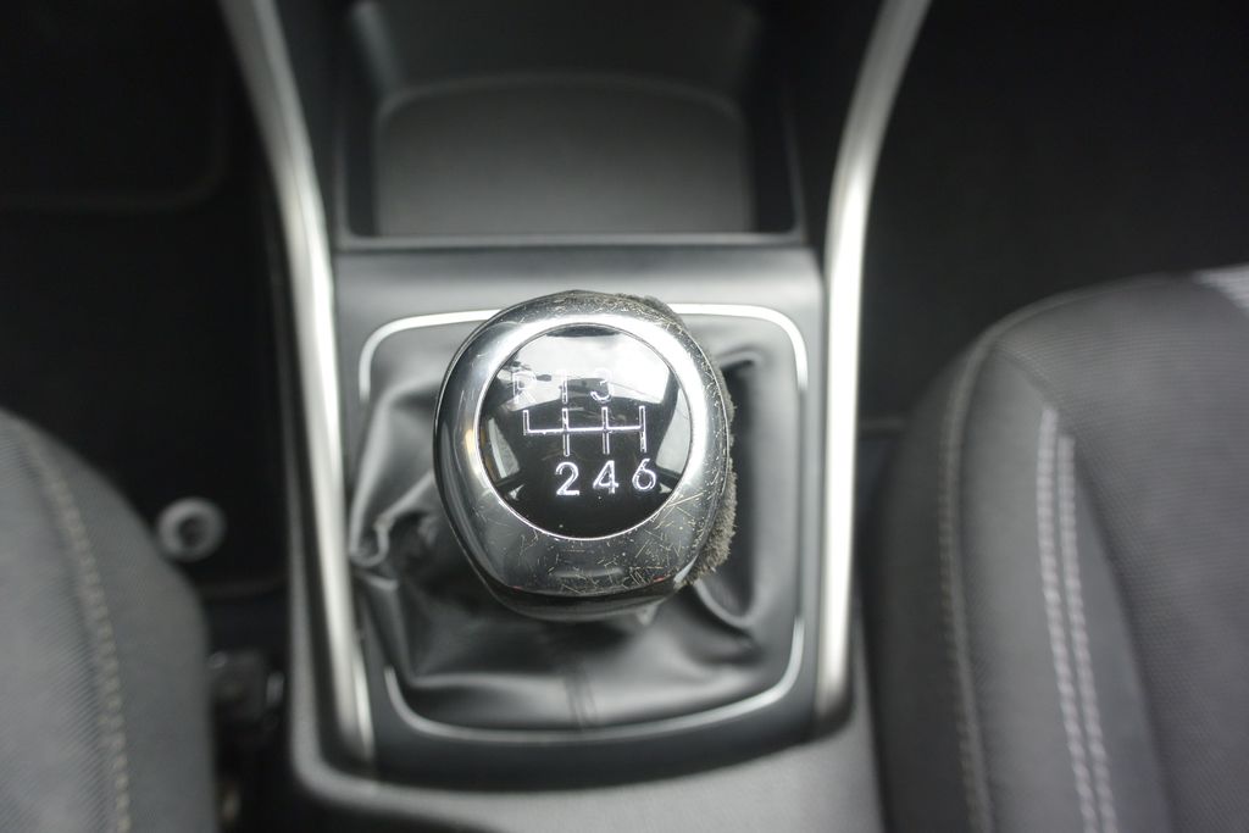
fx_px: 937
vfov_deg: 47.9
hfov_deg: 67.4
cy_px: 416
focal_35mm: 27
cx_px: 624
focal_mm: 10
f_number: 3.5
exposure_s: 1/125
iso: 200
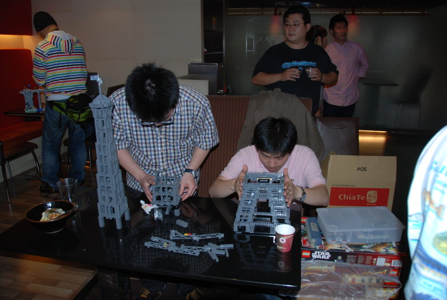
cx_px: 224
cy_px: 150
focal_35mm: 27
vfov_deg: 48.1
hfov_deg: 67.3
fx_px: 336
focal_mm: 18
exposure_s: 1/60
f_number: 3.5
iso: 100
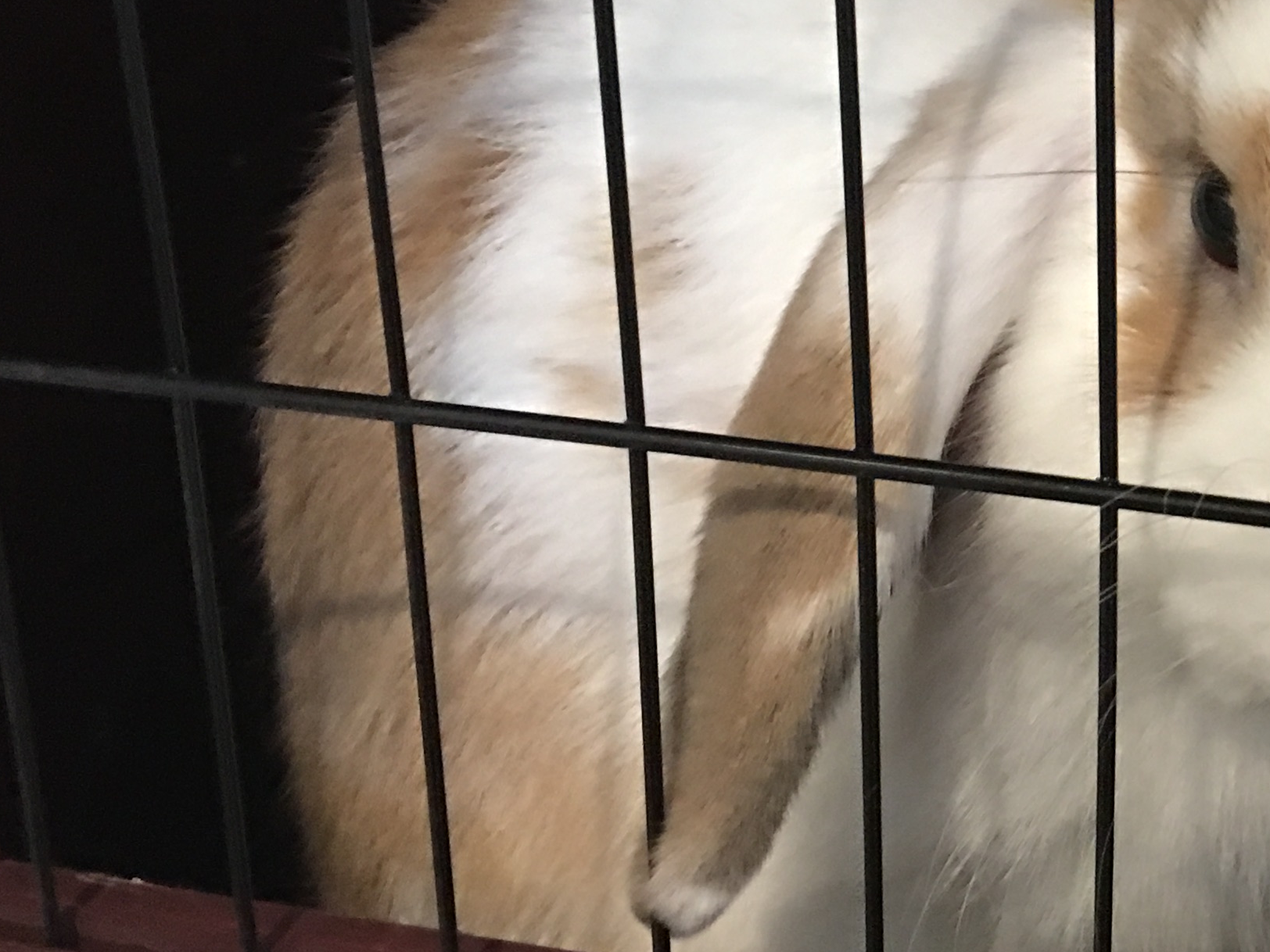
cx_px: 1457
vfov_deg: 20.4
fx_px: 2642
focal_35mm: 72
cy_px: 365
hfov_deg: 24.8
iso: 64
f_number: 2.2
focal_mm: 4.15
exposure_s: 1/4
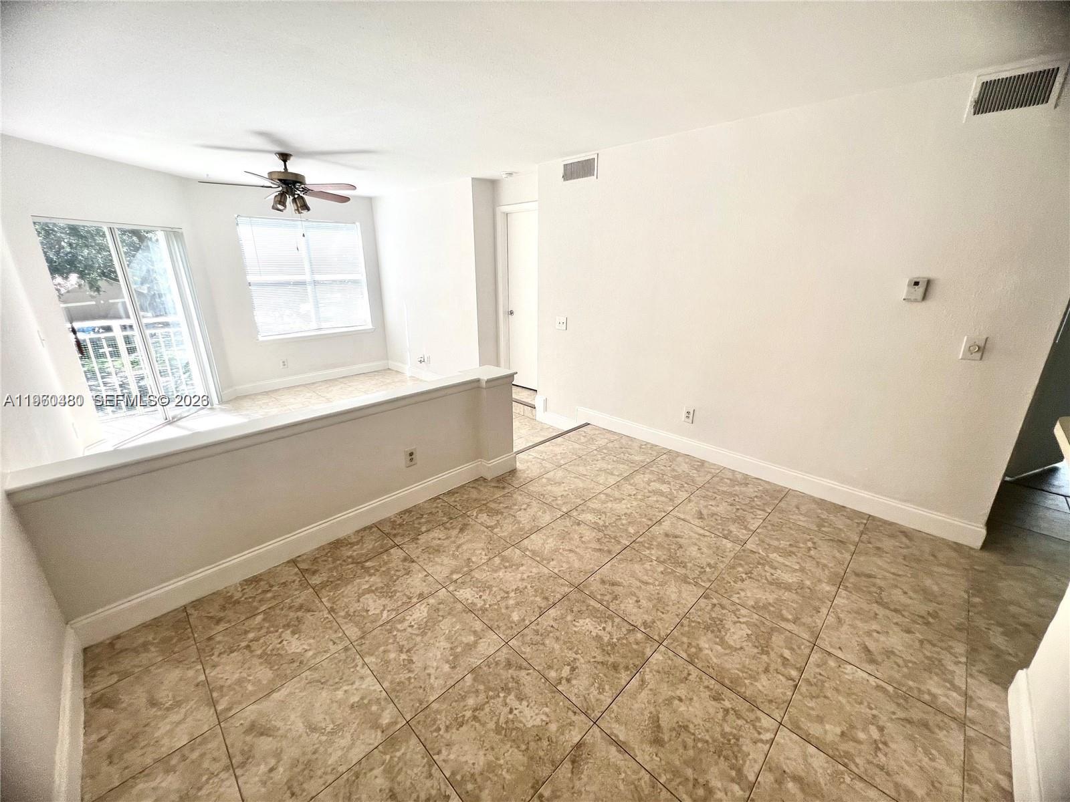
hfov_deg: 106.2
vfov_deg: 89.9
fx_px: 402
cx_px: 535
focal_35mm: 13
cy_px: 401
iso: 32
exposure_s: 1/183
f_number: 1.8
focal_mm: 1.57
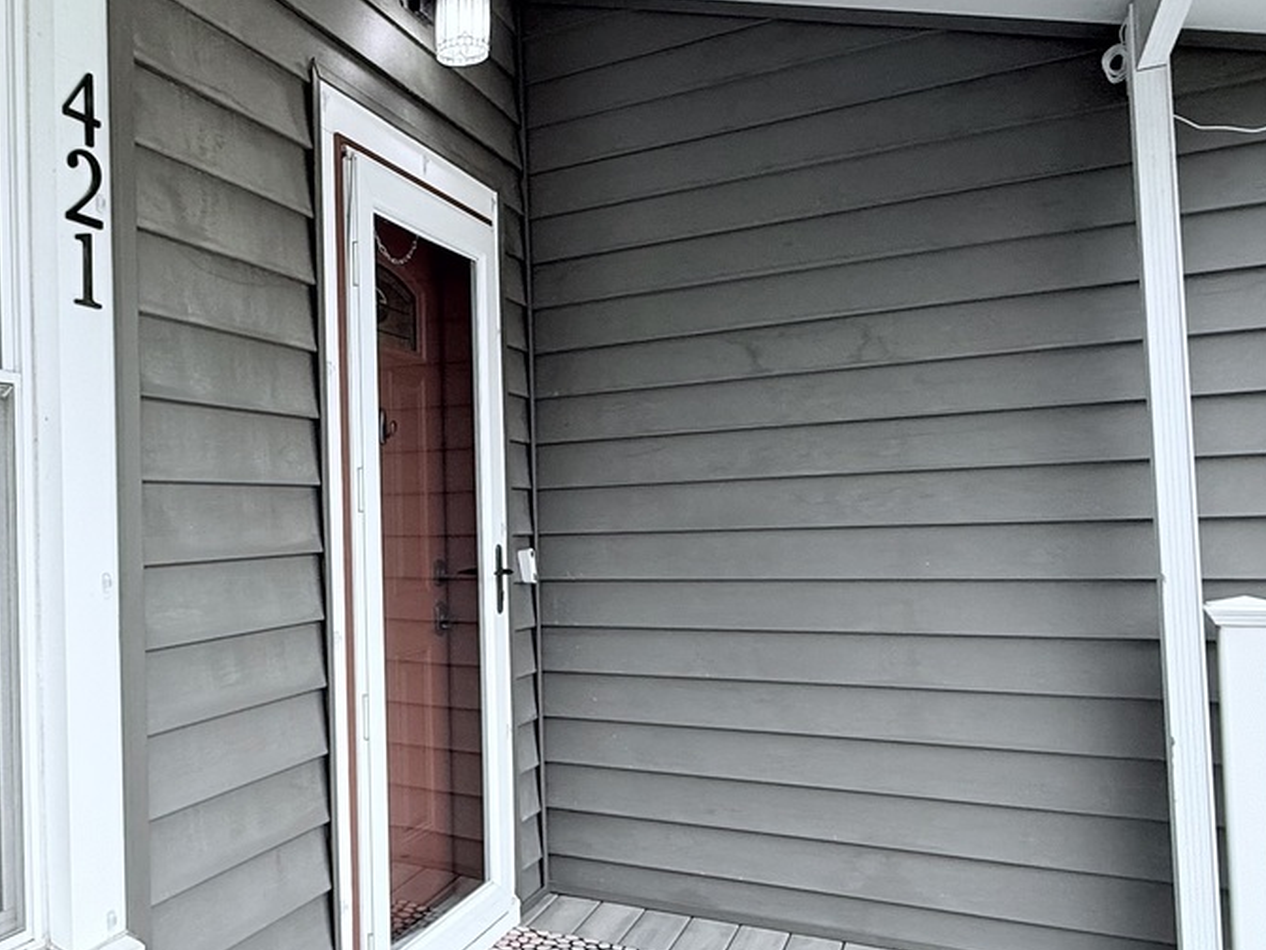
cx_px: 266
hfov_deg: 56.0
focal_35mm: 30
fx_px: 1097
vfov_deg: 46.8
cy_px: 501
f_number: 2.2
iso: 125
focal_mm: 2.22
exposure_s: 1/99
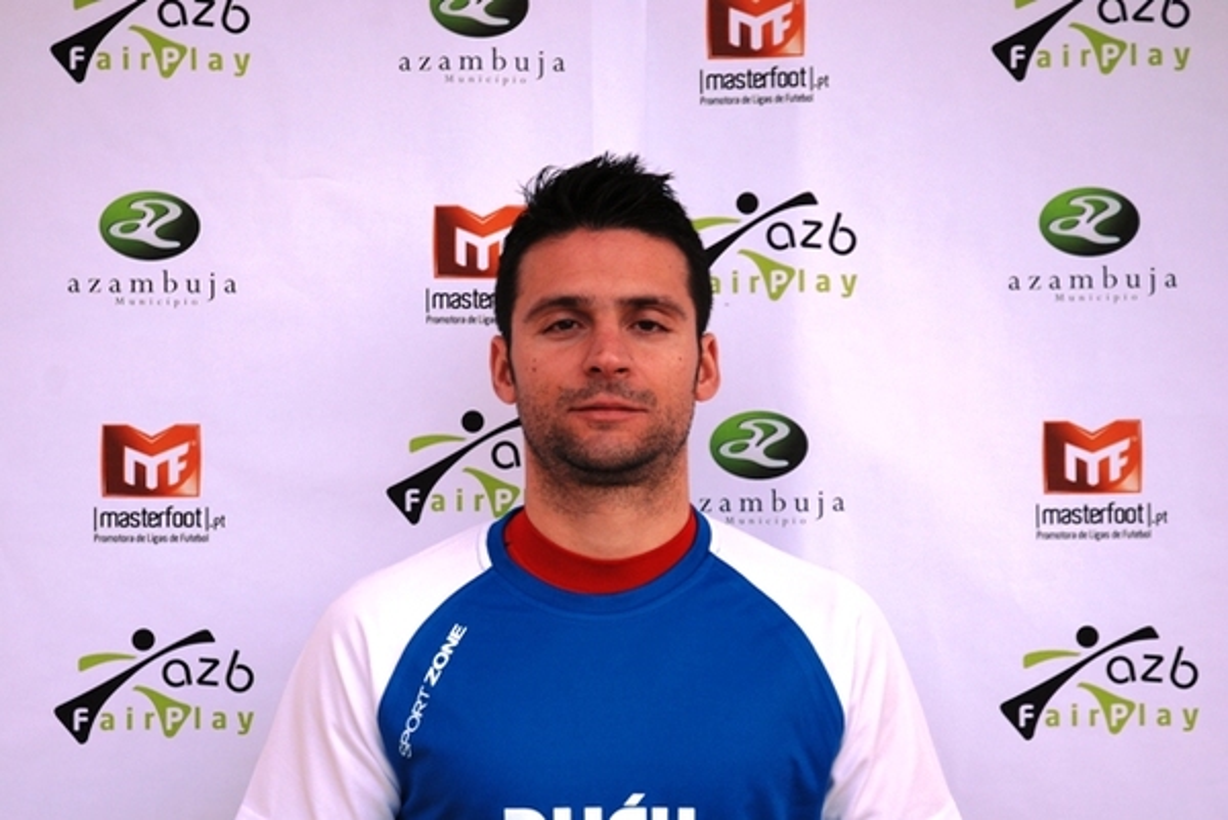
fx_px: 2560
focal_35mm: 75
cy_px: 410
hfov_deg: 27.0
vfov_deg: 18.2
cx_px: 614
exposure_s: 1/60
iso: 200
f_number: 4.5
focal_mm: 50
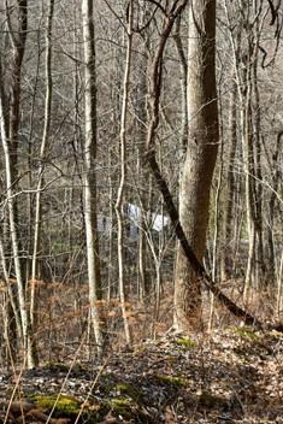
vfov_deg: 27.2
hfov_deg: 18.3
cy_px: 155
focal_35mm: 74
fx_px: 872
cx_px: 60
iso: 800
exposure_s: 1/200
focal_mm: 24
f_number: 7.1
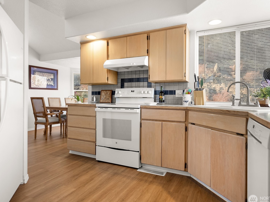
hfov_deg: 79.0
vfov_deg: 63.4
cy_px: 103
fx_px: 164
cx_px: 137
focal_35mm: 21
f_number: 2.8
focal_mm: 18.9
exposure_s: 1/10
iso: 100
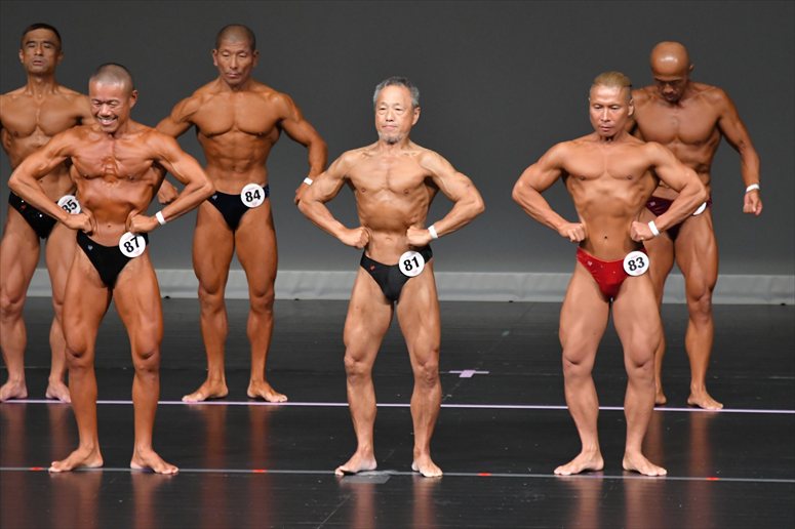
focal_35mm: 345
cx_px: 398
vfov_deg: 4.0
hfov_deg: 6.0
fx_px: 7615
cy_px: 264
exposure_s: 1/400
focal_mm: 230
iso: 4000
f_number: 5.6
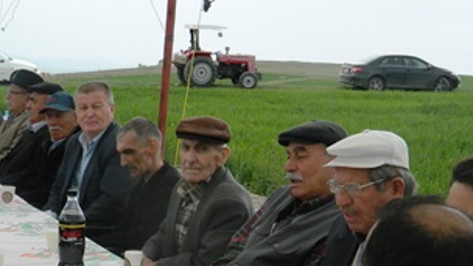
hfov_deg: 22.4
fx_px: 1179
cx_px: 92
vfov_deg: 12.8
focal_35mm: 94
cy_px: 226
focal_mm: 7.3
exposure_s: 1/640
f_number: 3.5
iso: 80
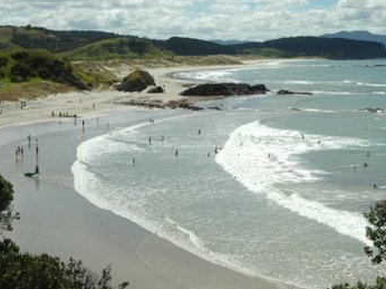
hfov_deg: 28.3
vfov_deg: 21.6
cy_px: 112
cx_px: 274
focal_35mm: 68
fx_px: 758
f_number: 11
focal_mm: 24
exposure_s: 1/400
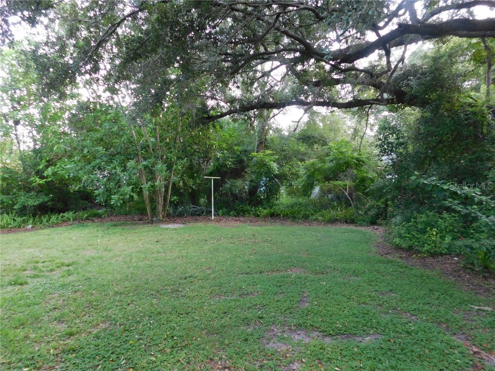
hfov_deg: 73.9
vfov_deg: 58.9
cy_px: 186
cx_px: 248
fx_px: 329
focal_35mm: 23
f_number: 3
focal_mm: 4
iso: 180
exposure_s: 1/30
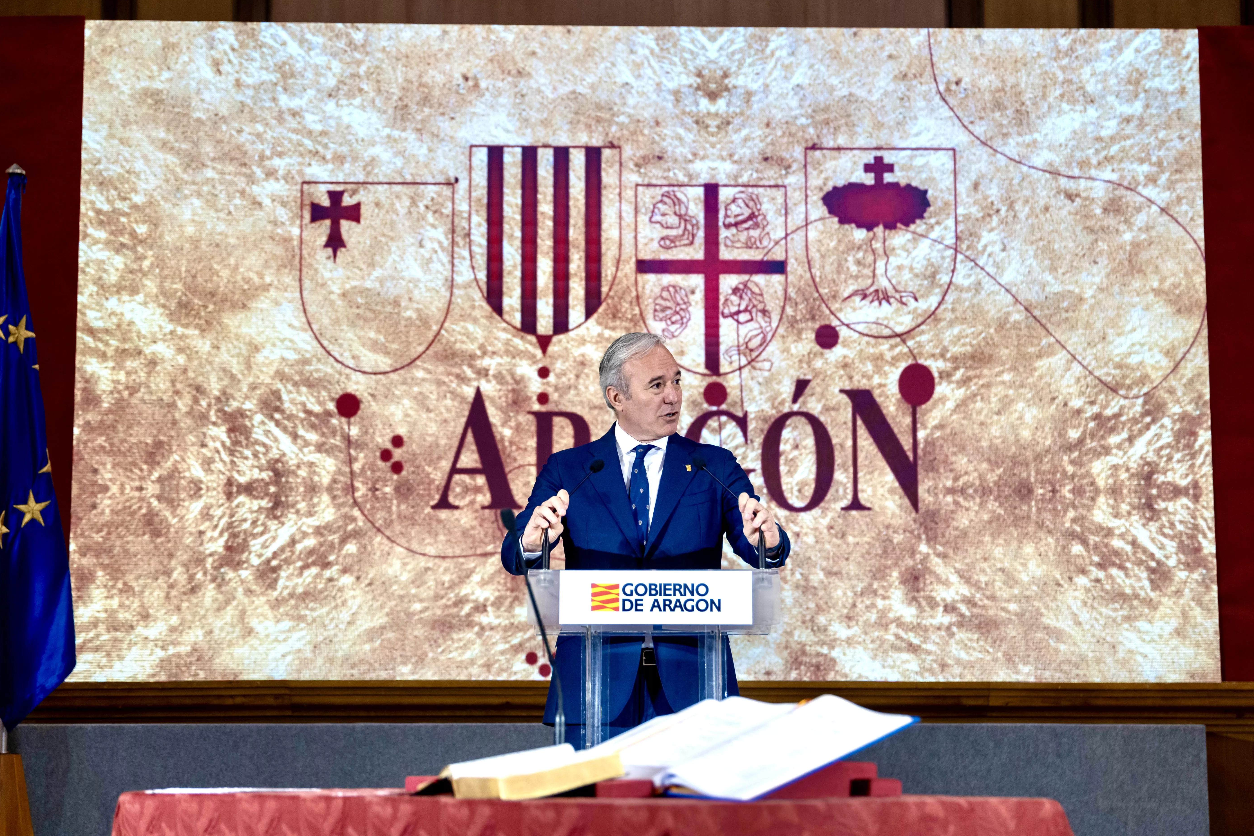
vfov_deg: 19.2
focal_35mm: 71
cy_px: 404
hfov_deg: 28.5
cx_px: 622
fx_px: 2473
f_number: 3.8
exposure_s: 1/250
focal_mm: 66
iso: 1600
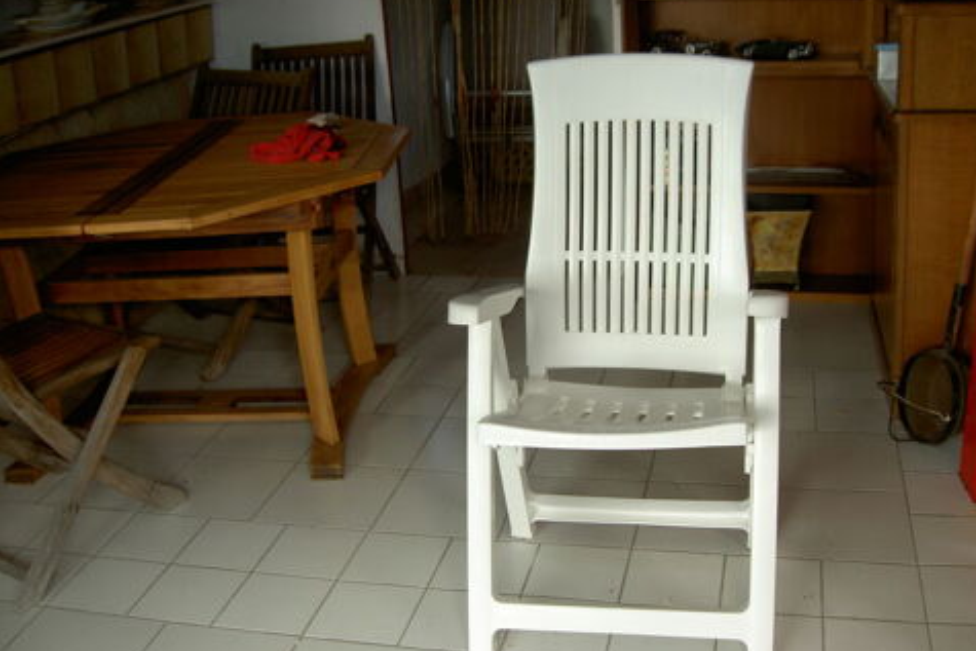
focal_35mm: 41
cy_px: 341
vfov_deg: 32.6
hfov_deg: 47.4
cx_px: 491
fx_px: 1112
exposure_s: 1/60
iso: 50
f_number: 2.8
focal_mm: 8
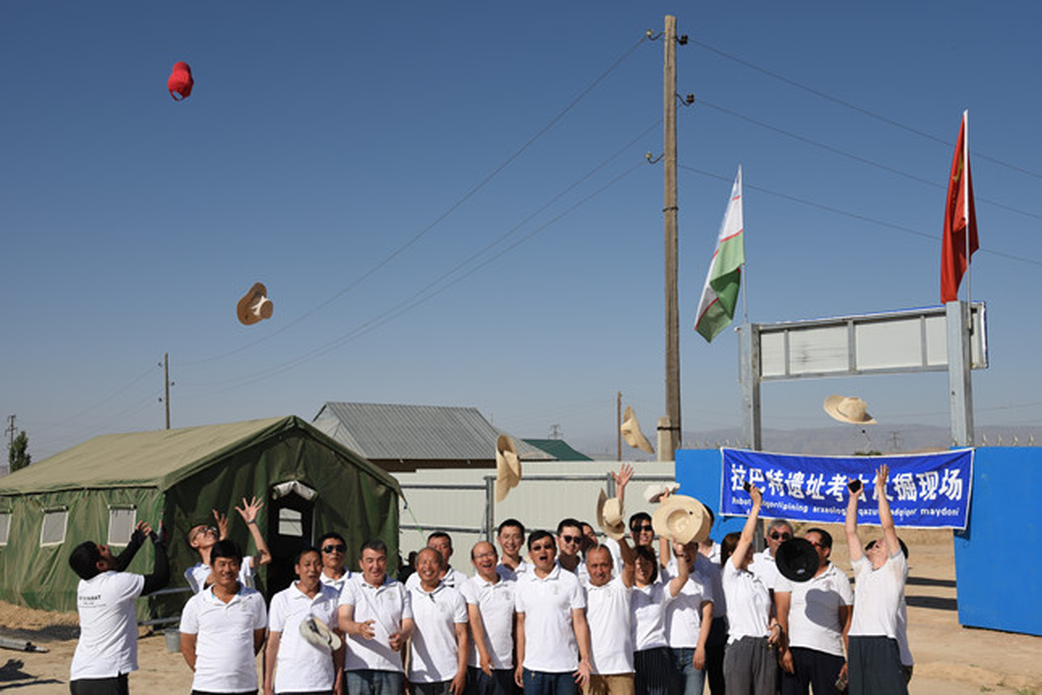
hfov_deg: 48.5
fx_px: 1158
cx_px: 521
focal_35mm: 40
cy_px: 348
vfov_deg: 33.4
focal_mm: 40
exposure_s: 1/320
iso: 100
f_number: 10
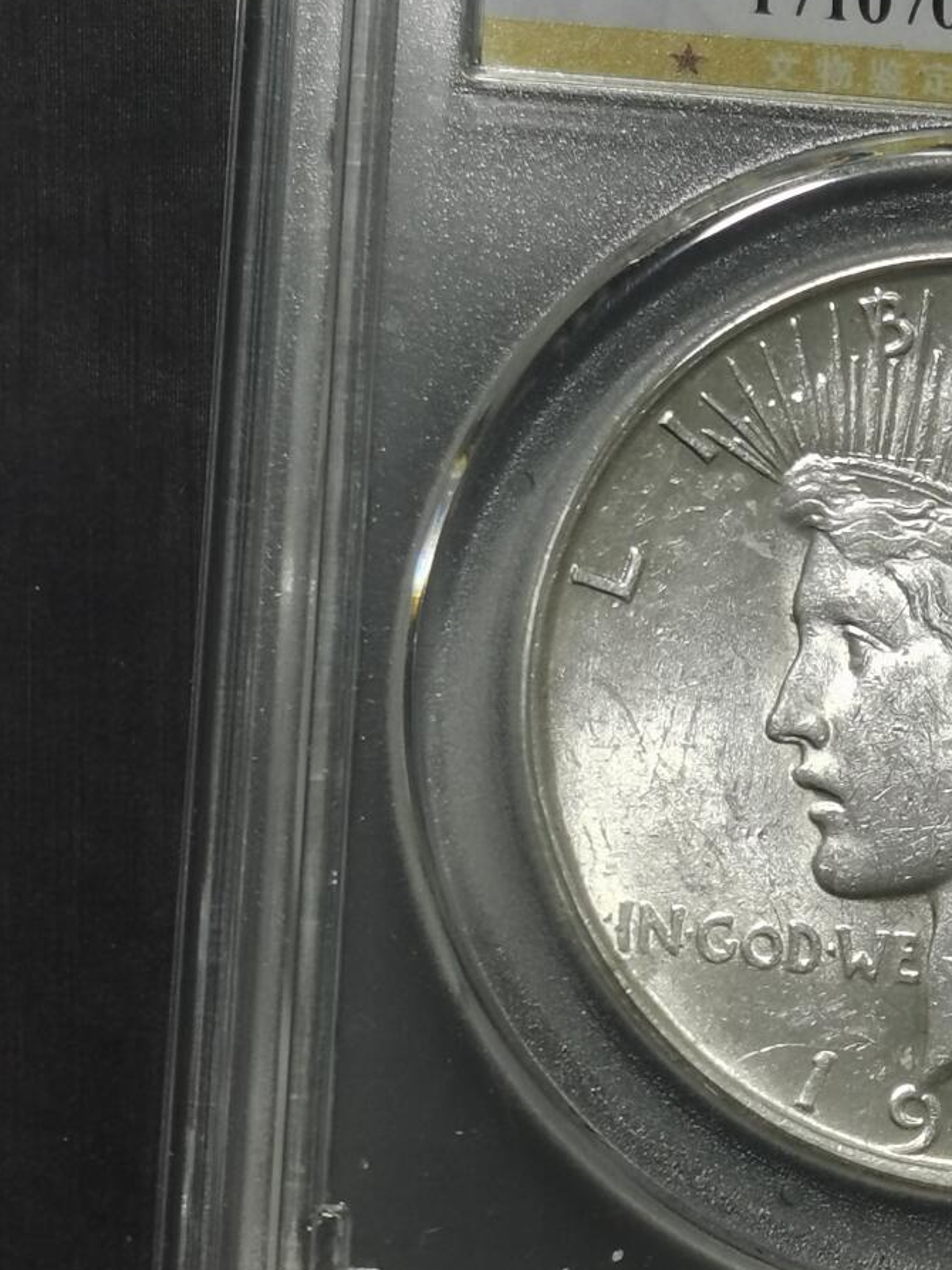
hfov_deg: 11.7
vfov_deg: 15.7
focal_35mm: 125
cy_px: 465
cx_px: 935
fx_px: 4583
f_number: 1.8
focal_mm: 5.58
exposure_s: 1/100
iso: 50
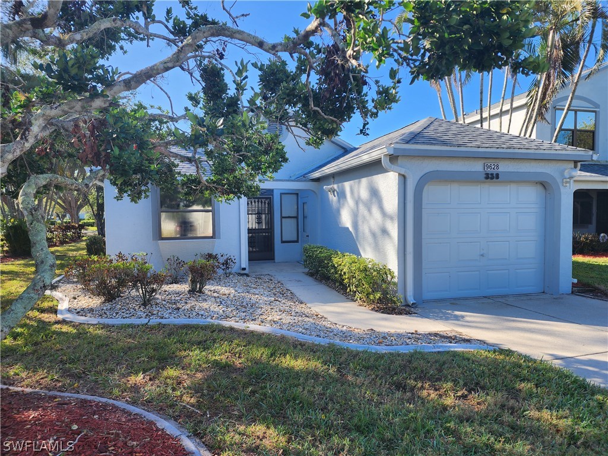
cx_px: 304
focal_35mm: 23
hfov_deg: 73.9
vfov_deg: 58.9
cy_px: 228
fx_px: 404
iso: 12
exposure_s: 1/419
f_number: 1.8
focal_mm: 6.4
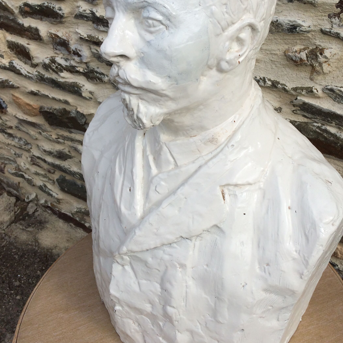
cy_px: 150
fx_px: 448
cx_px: 187
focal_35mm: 40
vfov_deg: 41.8
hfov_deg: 41.8
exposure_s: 1/3165
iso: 32
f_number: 2.2
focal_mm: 4.15
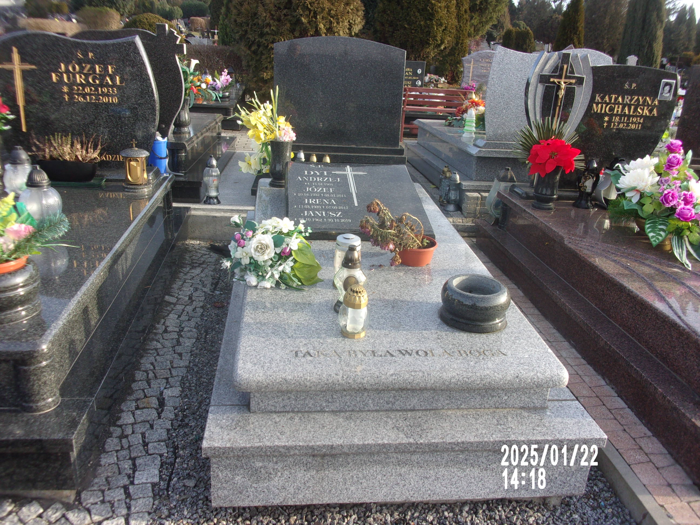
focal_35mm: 28
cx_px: 350
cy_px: 262
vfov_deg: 49.7
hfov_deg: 63.4
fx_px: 566
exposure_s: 1/140
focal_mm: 5.1
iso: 80
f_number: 3.9
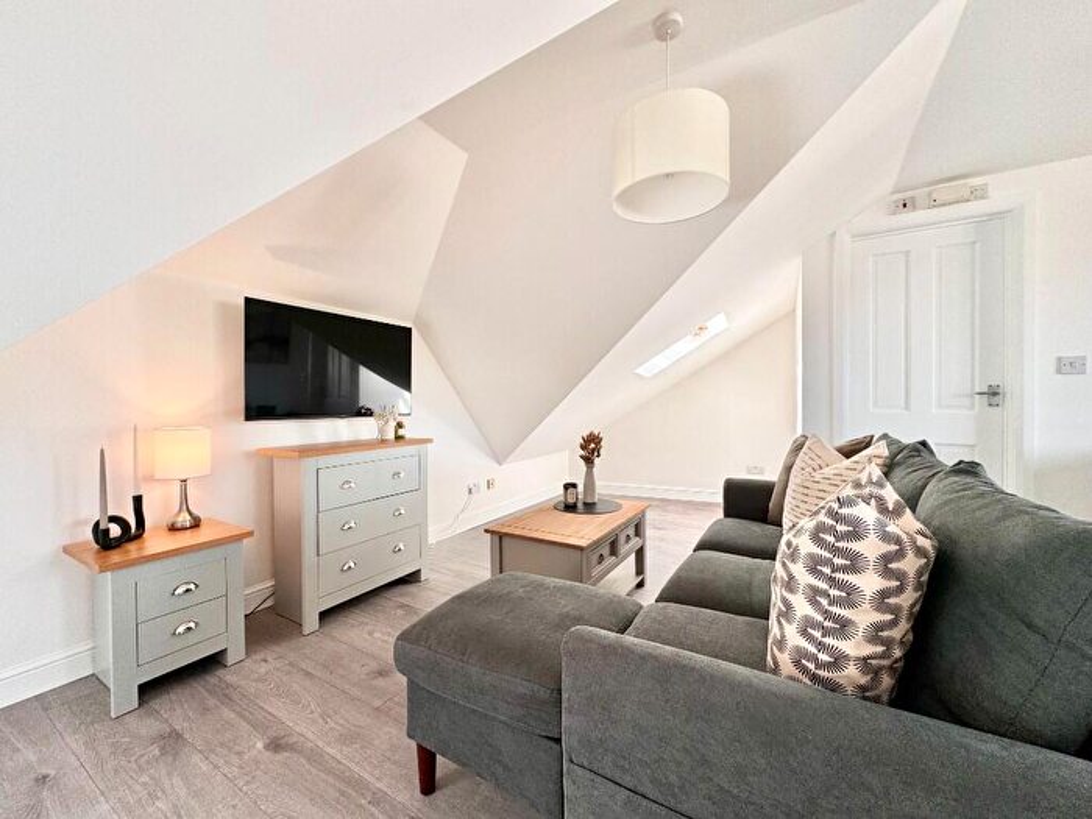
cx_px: 546
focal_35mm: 14
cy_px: 410
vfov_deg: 85.7
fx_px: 442
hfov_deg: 102.1
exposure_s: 1/99
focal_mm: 2.22
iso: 64
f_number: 2.2
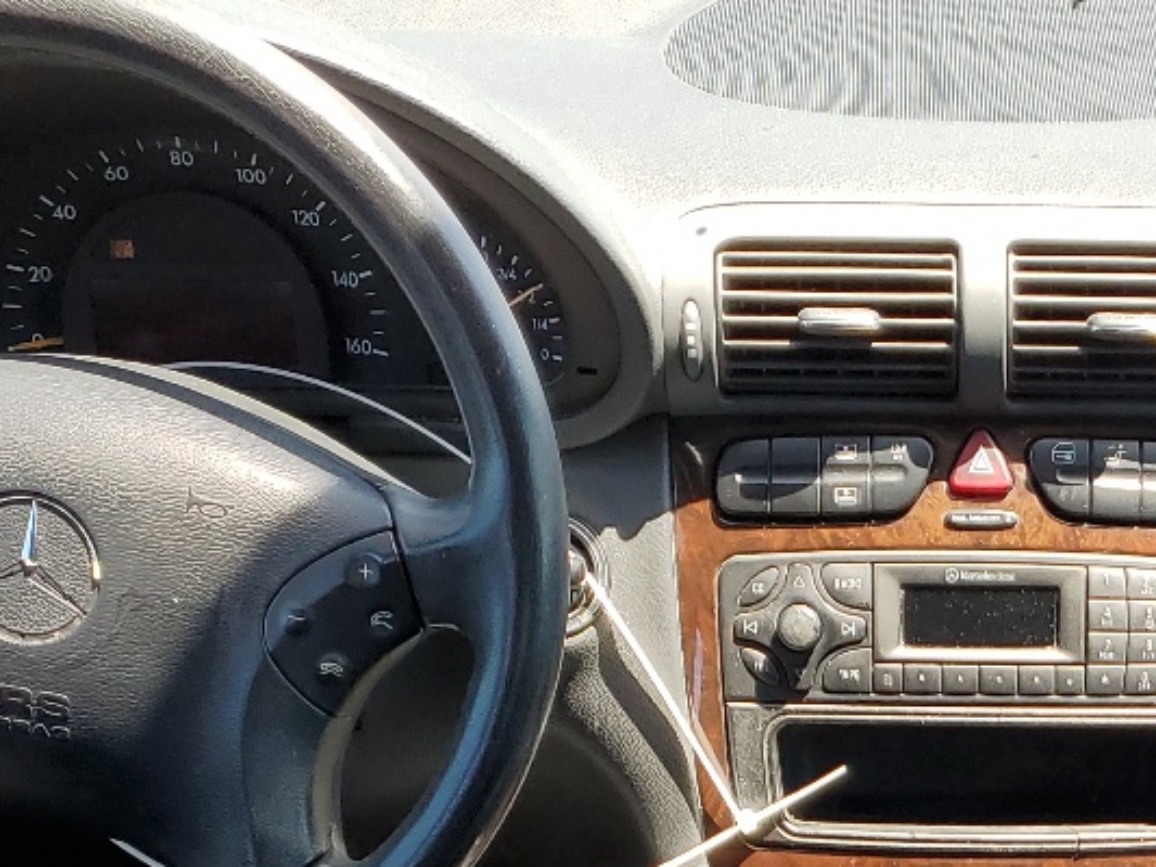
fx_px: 2605
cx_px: 976
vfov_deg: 17.4
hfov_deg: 24.5
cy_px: 1216
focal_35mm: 78
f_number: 1.5
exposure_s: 1/286
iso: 50
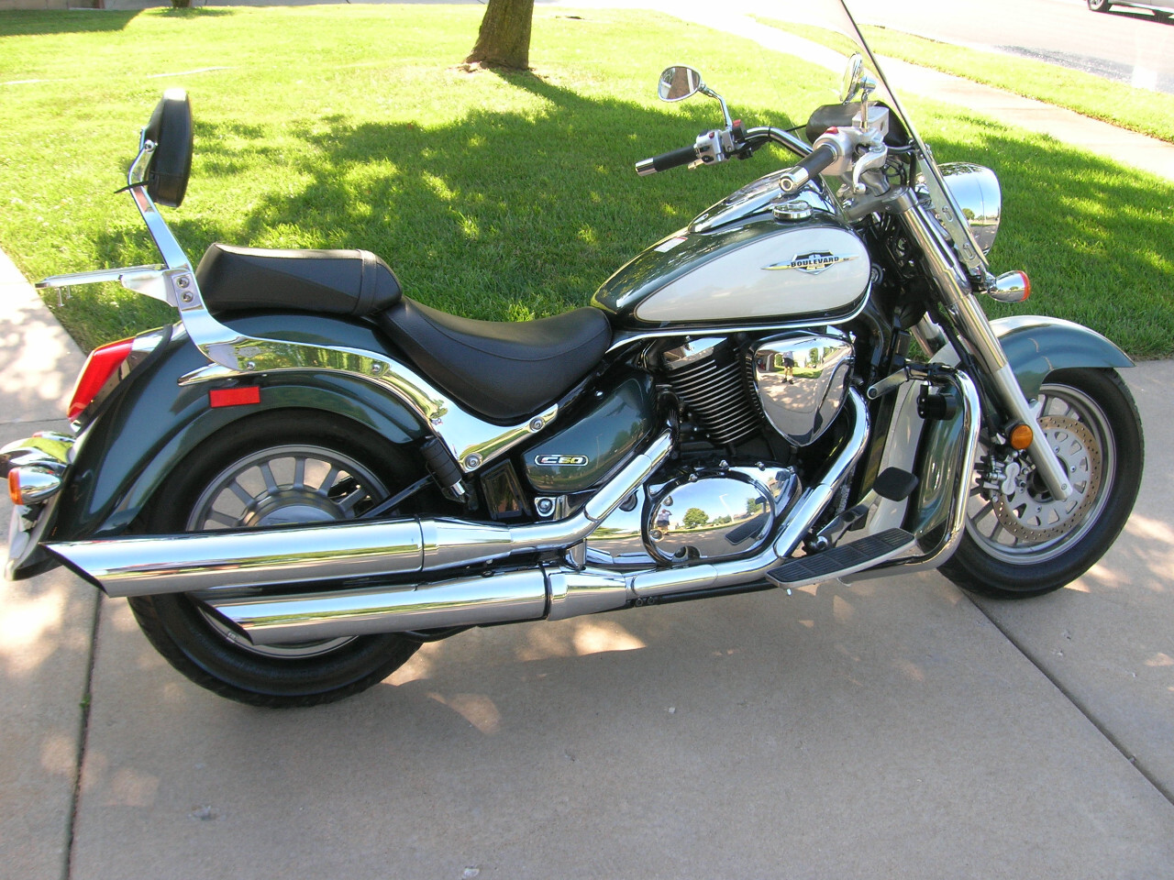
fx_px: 1153
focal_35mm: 34
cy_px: 440
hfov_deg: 54.0
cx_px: 587
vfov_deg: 41.8
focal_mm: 5.7
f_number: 4.9
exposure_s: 1/41.3
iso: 50
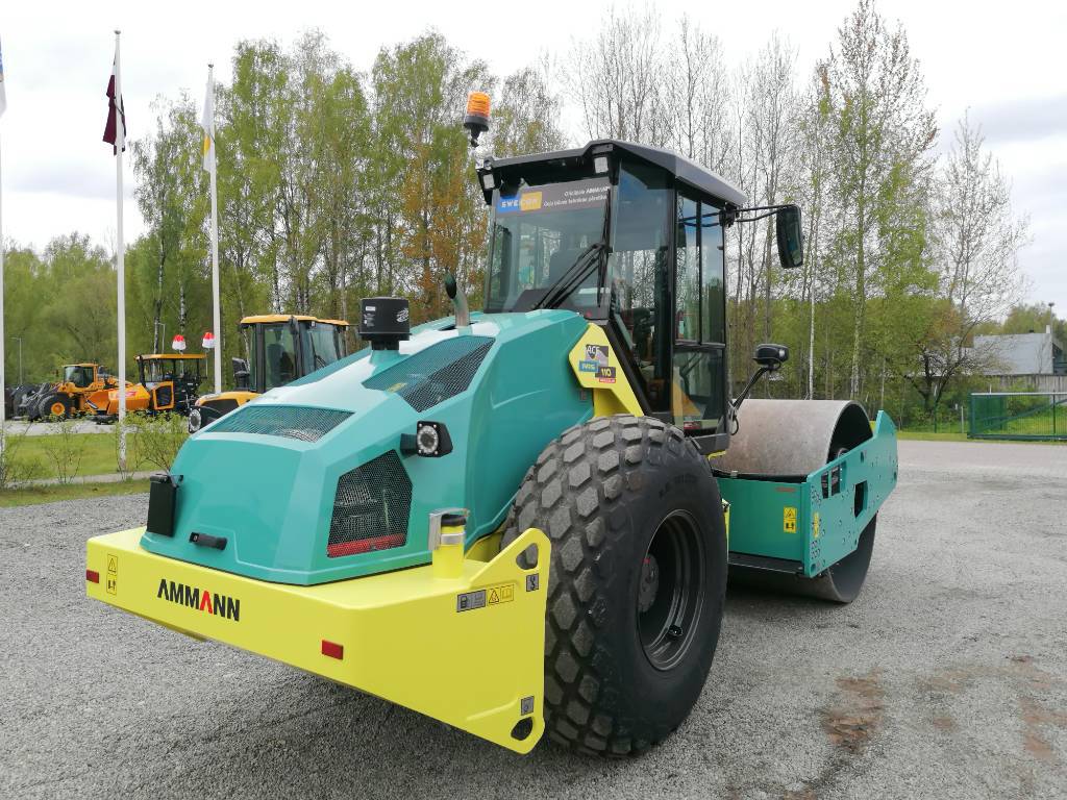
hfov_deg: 65.3
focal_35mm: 27
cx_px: 534
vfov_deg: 51.4
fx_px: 832
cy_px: 400
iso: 50
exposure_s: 1/783
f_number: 1.8
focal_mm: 4.75
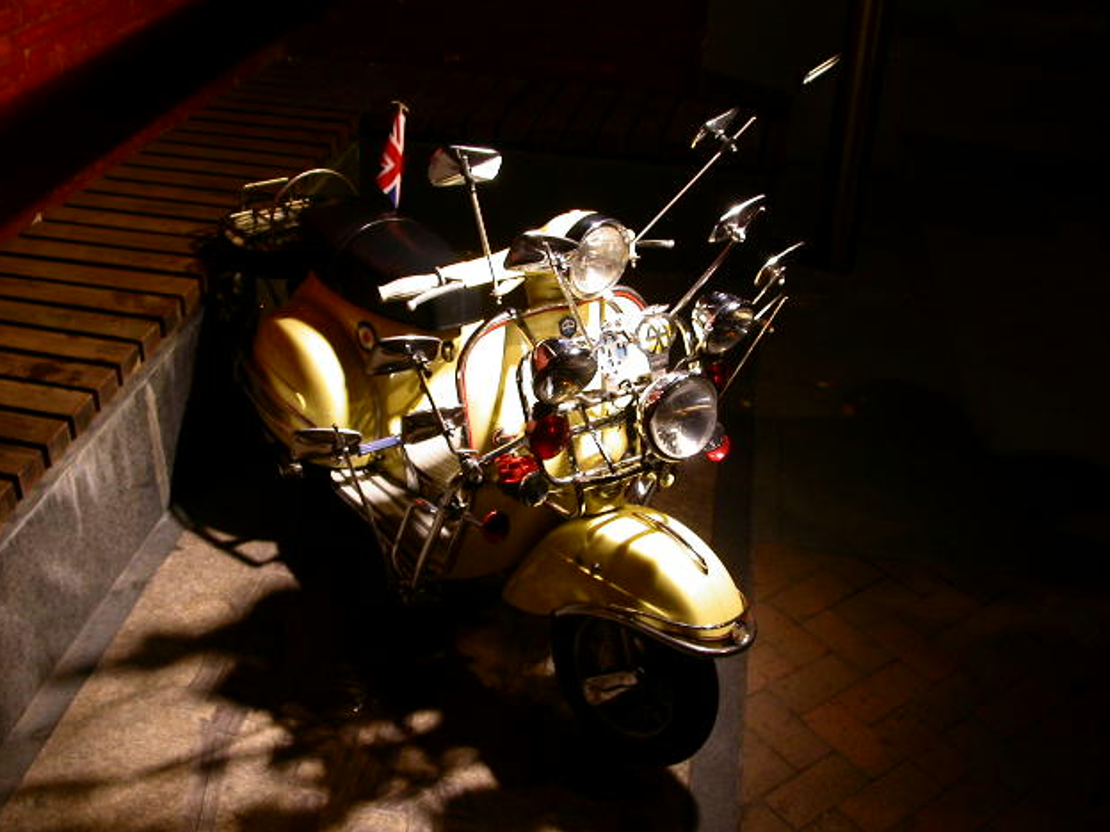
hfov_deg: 47.9
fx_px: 1251
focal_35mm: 39
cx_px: 559
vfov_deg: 36.8
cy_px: 407
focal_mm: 7.85
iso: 100
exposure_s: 1/13.3
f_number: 2.6
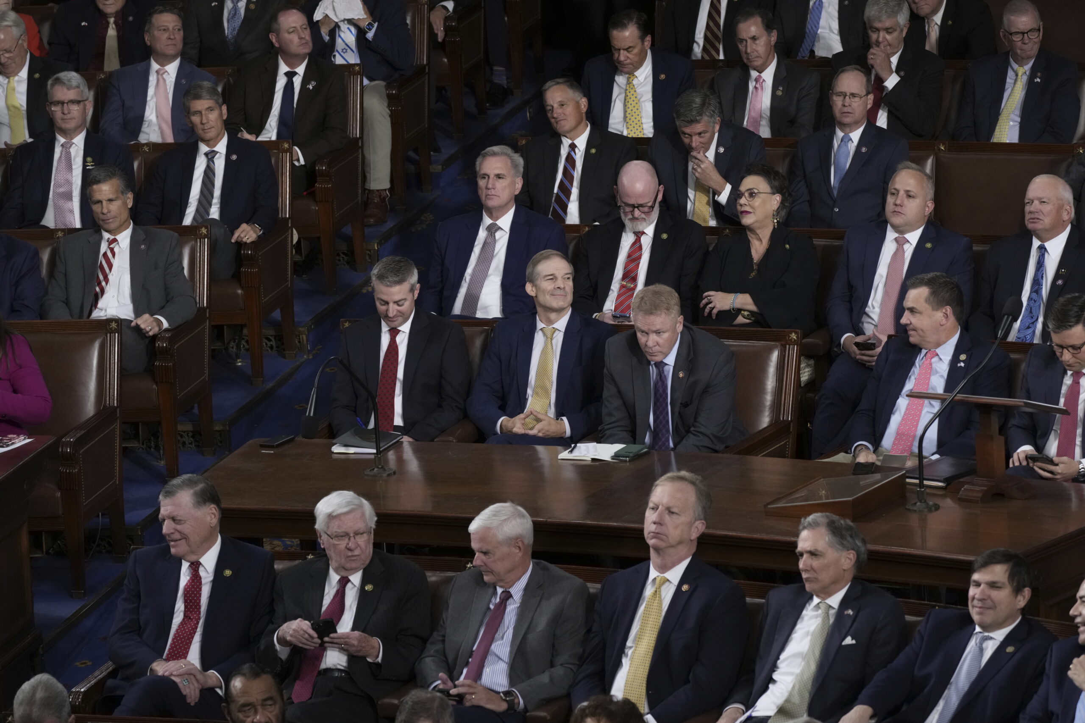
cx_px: 542
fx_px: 5334
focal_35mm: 177
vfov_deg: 7.8
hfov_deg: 11.6
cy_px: 362
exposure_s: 1/200
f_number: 8
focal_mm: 177
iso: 3200
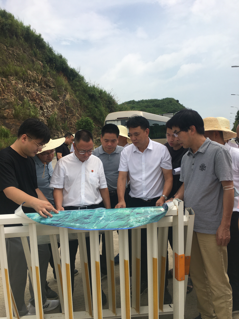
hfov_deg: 48.2
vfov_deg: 61.7
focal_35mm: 29
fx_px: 267
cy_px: 160
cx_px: 120
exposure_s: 1/2653
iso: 25
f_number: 2.2
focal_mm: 4.15
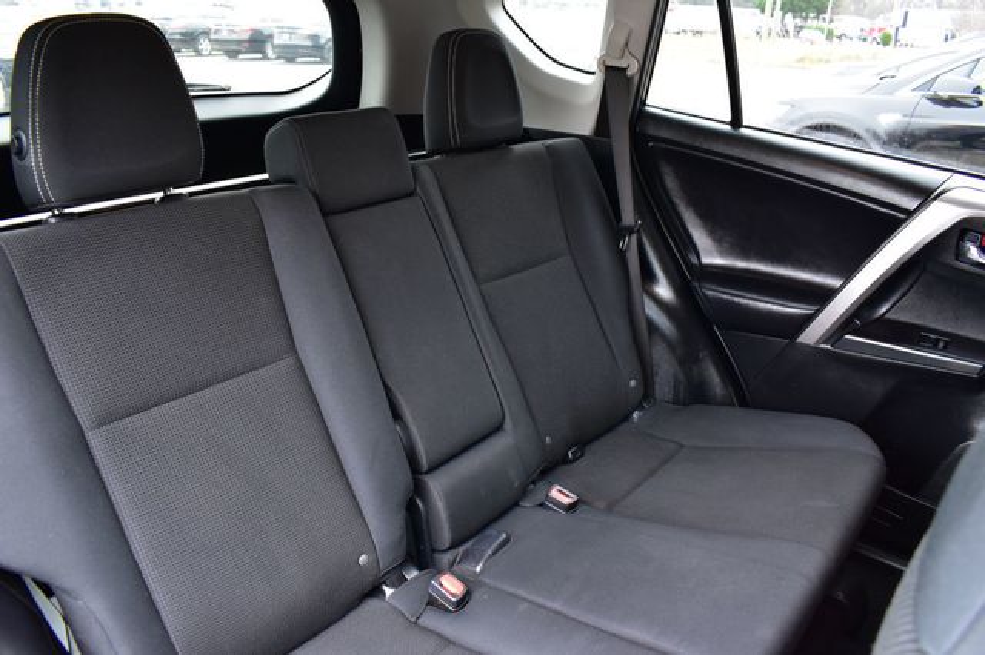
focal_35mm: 27
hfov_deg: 67.4
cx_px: 492
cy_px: 328
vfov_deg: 47.9
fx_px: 738
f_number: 6.3
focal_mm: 18
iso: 1400
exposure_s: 1/15
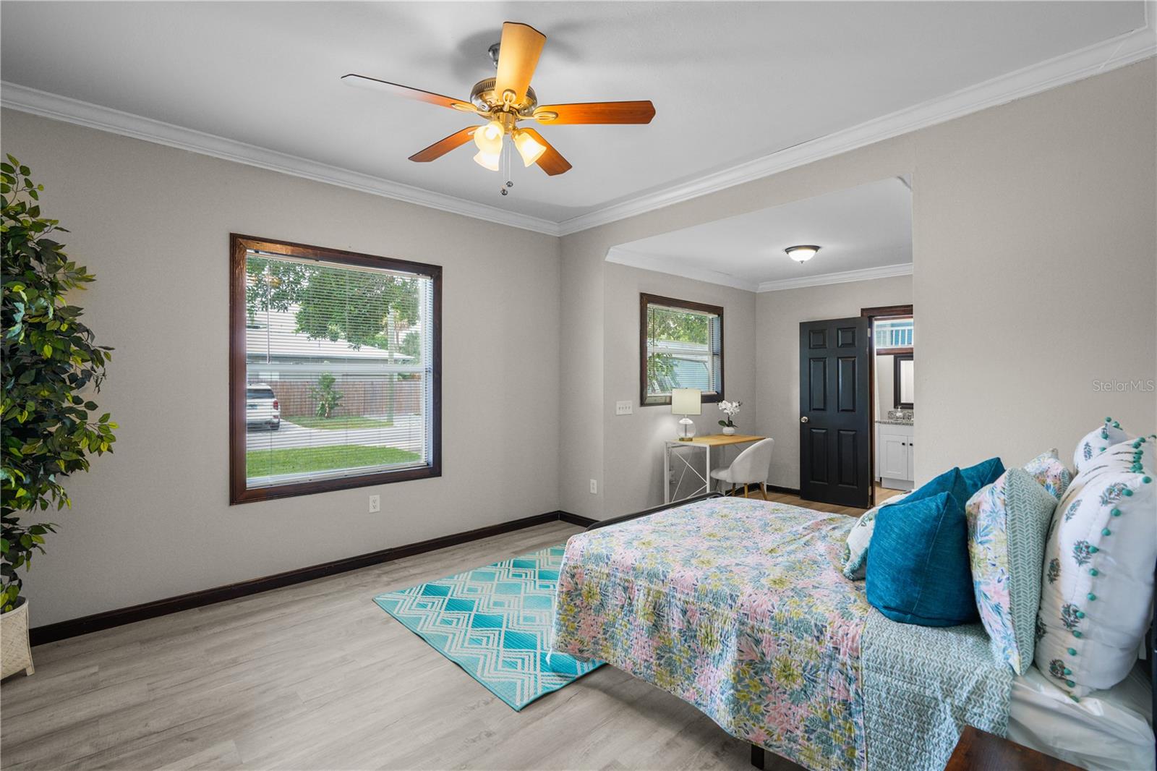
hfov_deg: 96.7
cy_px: 386
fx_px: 514
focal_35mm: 16
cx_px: 578
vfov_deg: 73.7
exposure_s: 1/6
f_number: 8
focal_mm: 16
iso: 400
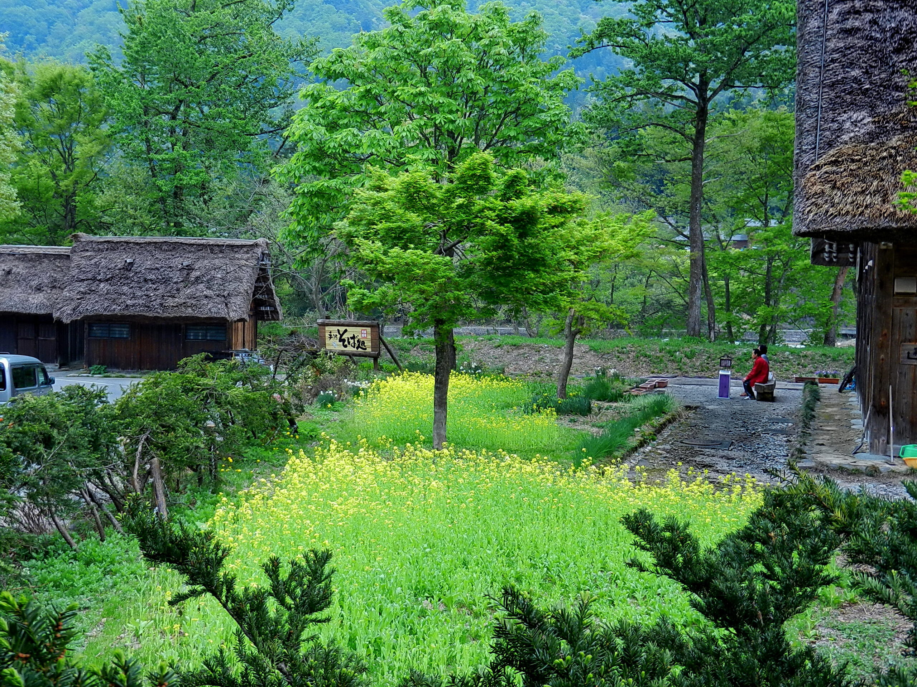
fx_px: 1006
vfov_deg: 37.7
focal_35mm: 38
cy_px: 344
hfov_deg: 49.0
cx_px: 458
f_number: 4
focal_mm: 6.9
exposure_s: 1/320
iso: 160
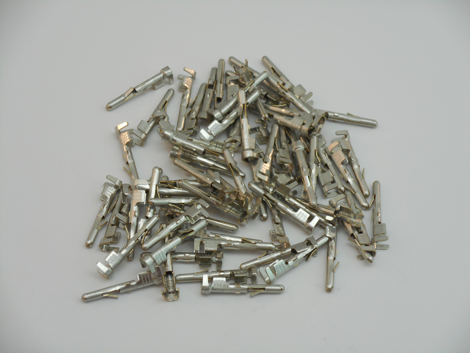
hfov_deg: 19.3
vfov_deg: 14.5
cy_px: 176
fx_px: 1385
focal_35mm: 102
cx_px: 235
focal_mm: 18.2
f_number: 5.8
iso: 140
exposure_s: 1/60
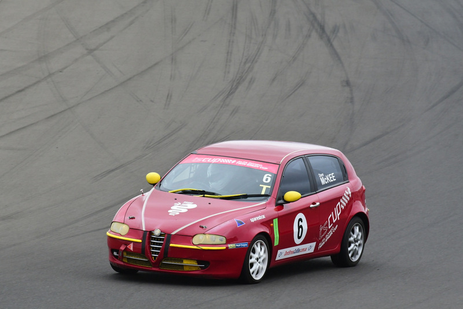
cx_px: 232
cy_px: 154
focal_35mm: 750
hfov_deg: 2.7
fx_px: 9649
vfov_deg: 1.8
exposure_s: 1/640
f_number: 11
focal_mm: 500
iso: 1000
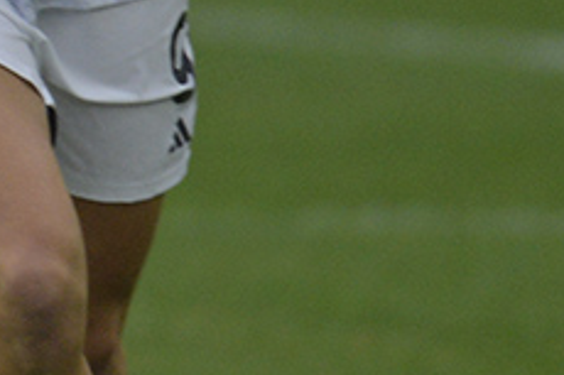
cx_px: -466
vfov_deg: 0.6
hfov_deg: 0.9
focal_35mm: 2298
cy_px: -10
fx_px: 35975
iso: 1250
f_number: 5.6
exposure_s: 1/1000
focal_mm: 440
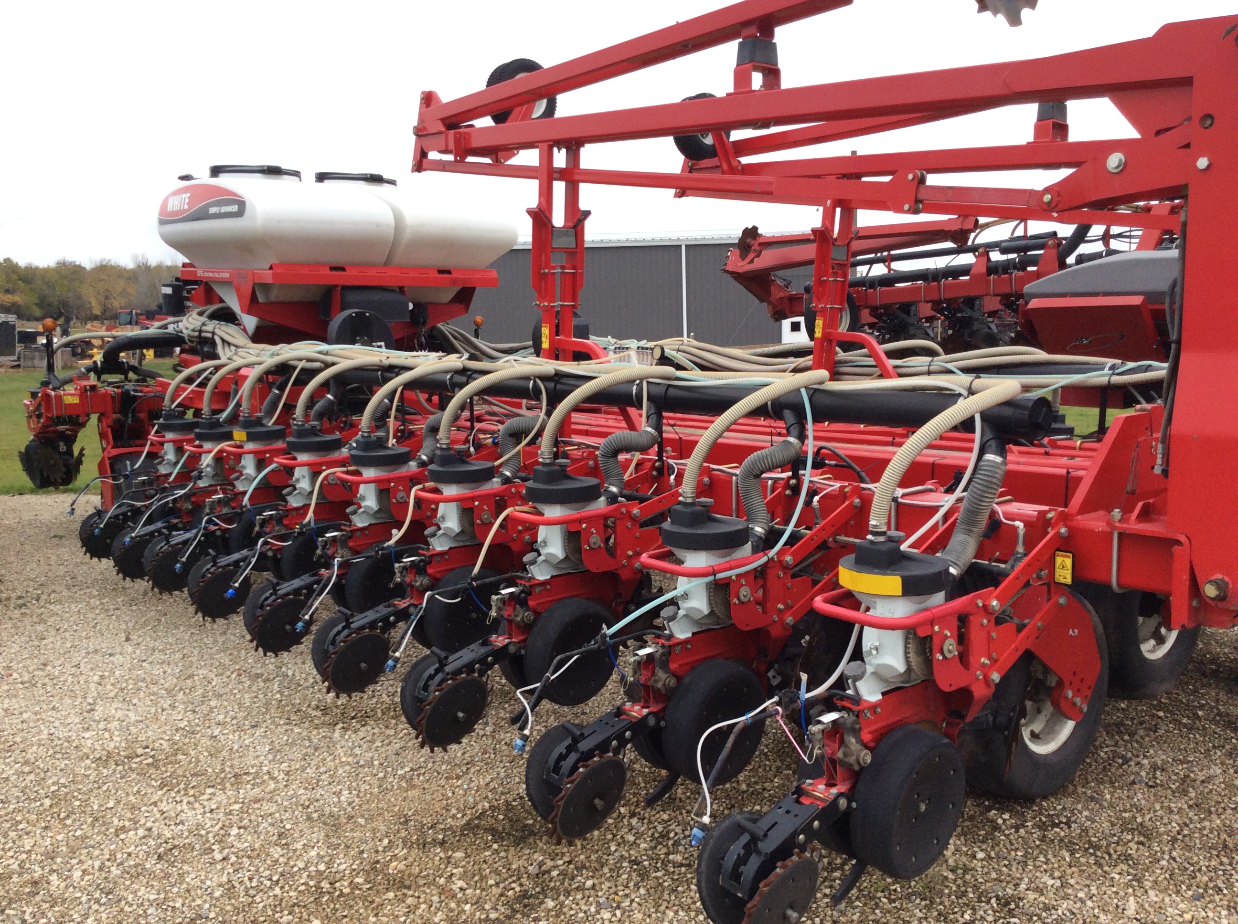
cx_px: 619
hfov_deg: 56.9
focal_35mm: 32
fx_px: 1143
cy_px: 462
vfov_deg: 44.1
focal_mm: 3.3
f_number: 2.4
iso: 32
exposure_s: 1/450
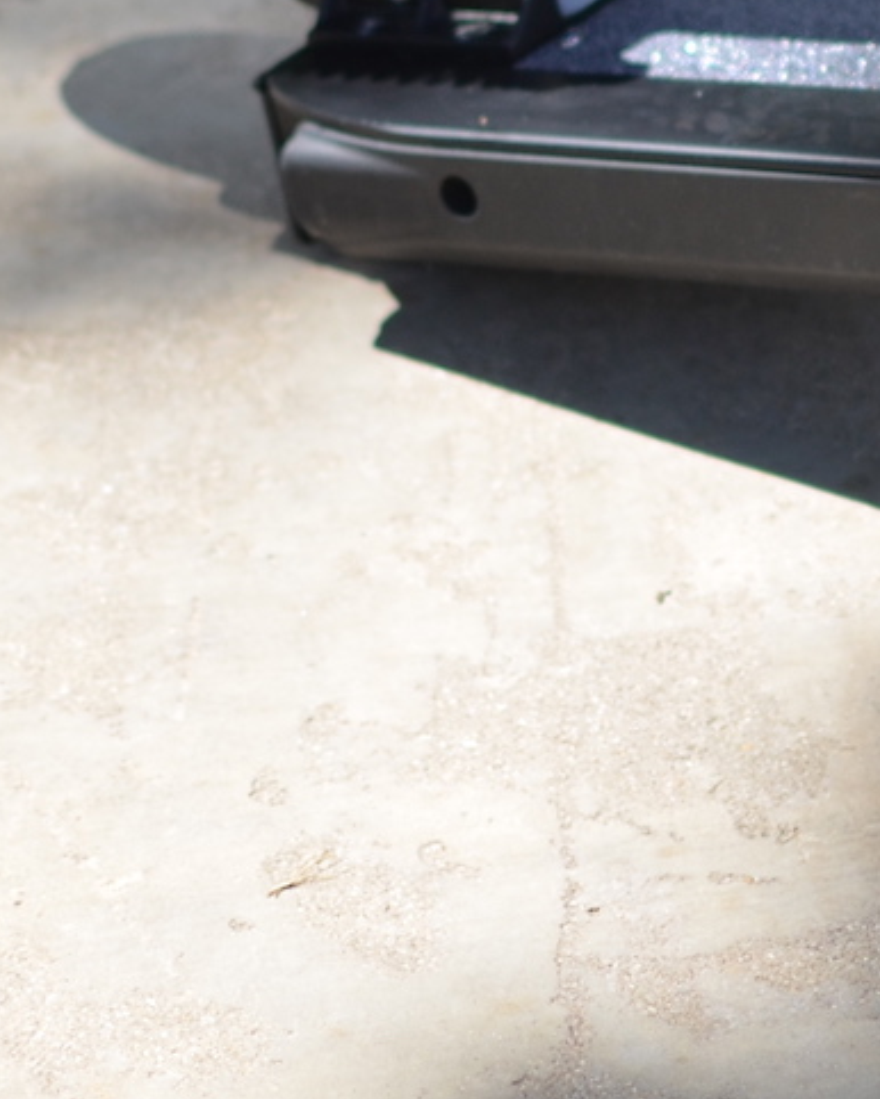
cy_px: 40
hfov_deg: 7.4
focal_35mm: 204
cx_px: 1377
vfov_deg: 9.4
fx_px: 6635
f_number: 1.8
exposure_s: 1/3200
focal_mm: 35
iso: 160
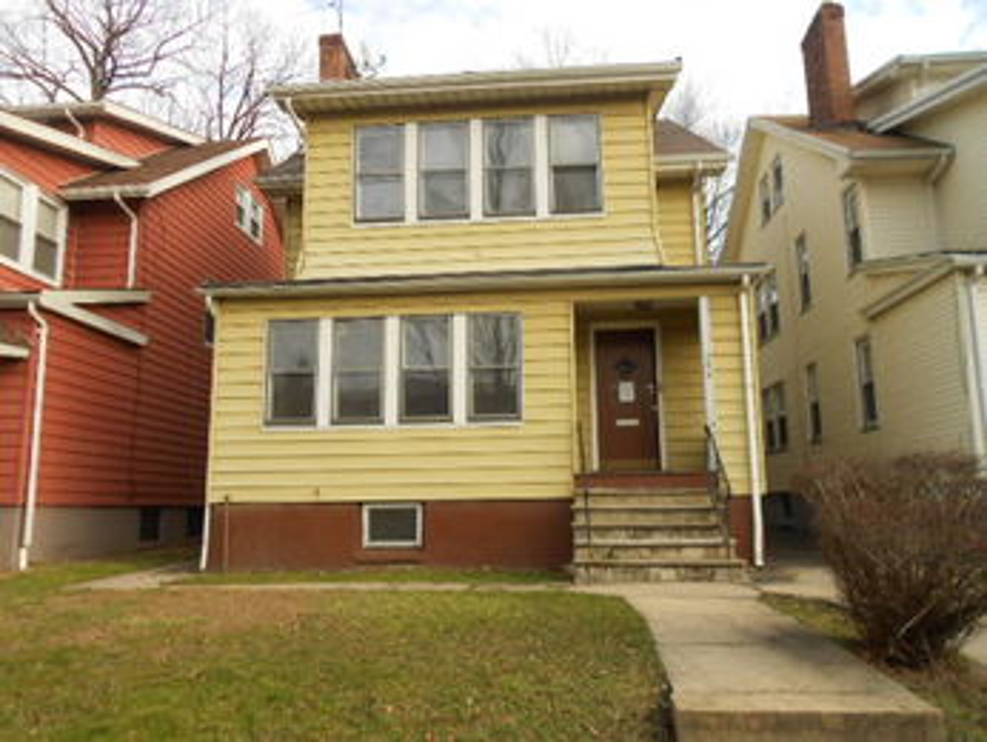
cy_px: 371
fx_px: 742
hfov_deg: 67.3
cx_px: 494
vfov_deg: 53.1
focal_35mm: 26
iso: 80
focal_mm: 4.6
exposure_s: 1/200
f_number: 3.2
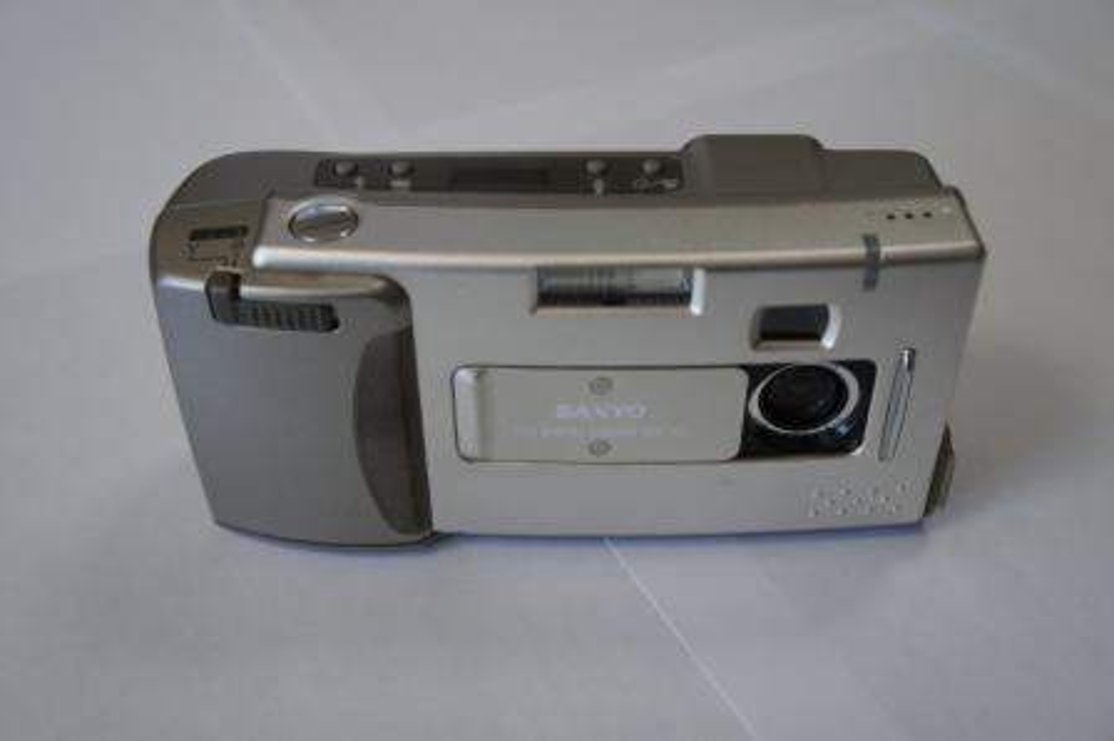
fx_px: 1206
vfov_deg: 34.2
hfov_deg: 49.6
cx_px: 557
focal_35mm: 39
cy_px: 370
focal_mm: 26
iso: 200
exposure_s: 1/60
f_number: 5
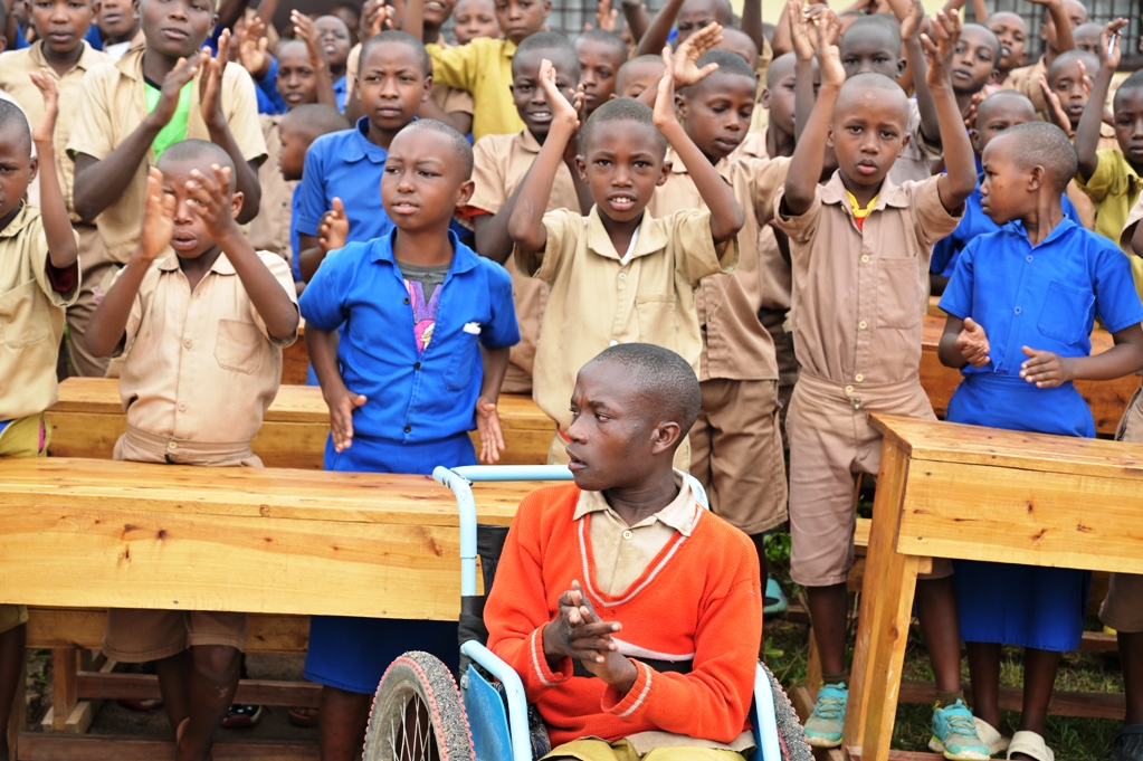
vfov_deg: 19.4
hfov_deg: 28.9
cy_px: 380
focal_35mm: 70
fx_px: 2221
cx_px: 572
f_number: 5.6
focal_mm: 70
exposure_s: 1/125
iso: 100
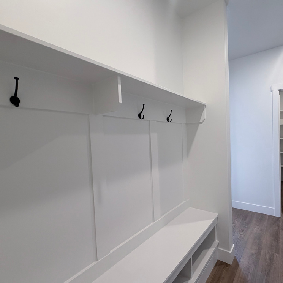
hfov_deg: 81.0
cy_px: 143
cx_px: 190
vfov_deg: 84.0
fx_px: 157
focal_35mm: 17
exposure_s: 1/120
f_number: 2.2
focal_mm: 2.22
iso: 200
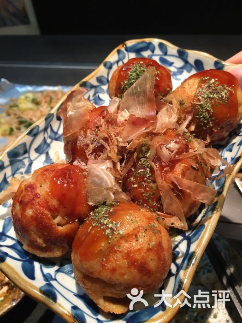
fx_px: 270
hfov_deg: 48.2
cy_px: 162
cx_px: 121
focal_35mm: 29
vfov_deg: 61.7
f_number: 2.2
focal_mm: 4.15
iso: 125
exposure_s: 1/33
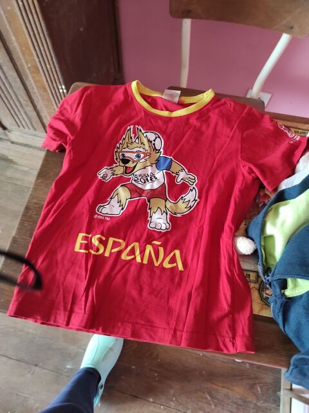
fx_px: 298
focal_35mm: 25
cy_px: 206
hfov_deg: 54.8
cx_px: 154
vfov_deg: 69.5
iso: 744
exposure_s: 1/33
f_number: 1.89
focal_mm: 5.43
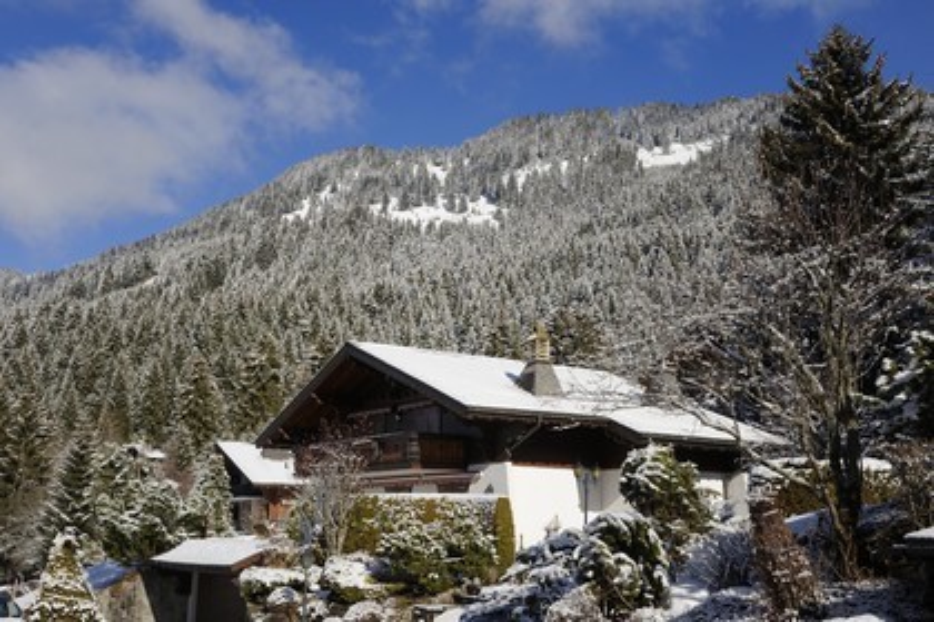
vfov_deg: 35.1
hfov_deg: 50.7
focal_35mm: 38
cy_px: 311
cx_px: 467
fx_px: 986
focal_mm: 38
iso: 200
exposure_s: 1/160
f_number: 18
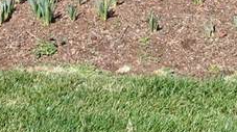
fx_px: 891
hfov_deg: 15.1
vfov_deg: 7.5
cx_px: 70
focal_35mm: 142
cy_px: -268
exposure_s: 1/320
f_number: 5.6
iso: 125
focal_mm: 9.4
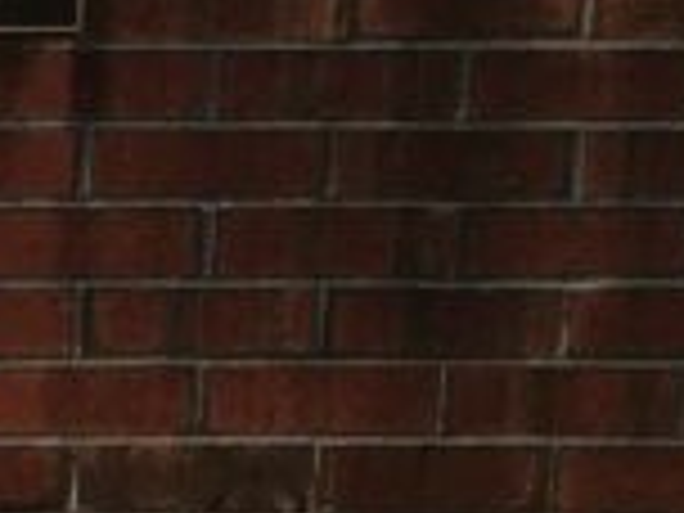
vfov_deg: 7.6
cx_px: -1490
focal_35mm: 196
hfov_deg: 8.3
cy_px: 310
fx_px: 3873
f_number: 2.2
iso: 25
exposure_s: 1/635
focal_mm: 4.15
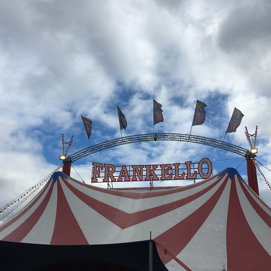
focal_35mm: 42
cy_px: 149
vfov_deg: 40.0
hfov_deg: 40.0
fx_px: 372
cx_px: 134
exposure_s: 1/2198
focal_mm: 4.15
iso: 25
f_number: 2.2
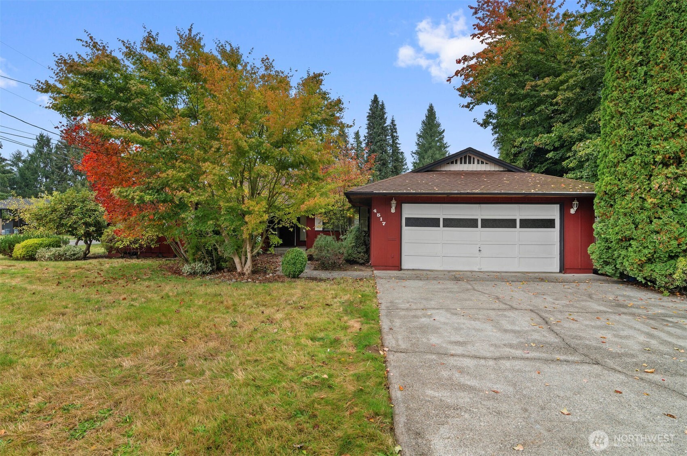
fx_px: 343
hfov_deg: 90.1
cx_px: 344
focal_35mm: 18
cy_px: 228
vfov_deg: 67.3
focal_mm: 18
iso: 200
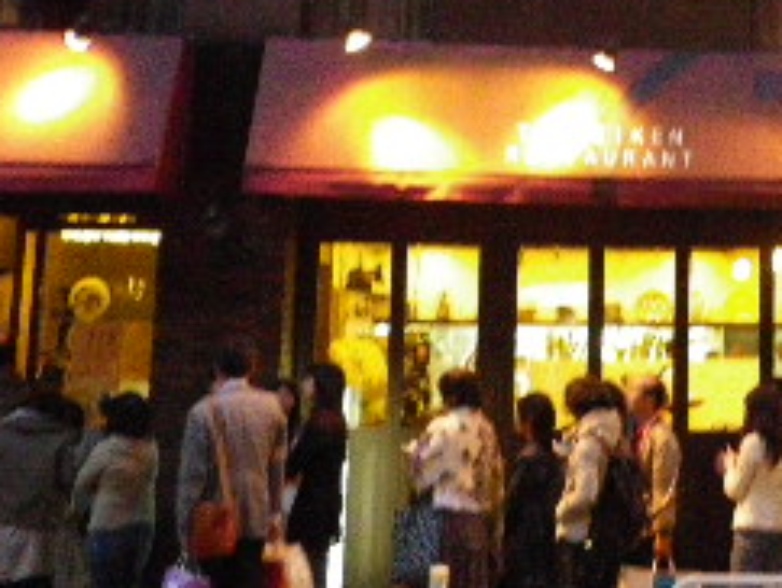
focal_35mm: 74
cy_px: 81
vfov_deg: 19.6
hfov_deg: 25.5
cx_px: 701
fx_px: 1673
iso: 800
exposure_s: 1/30
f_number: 2.6
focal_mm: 4.9
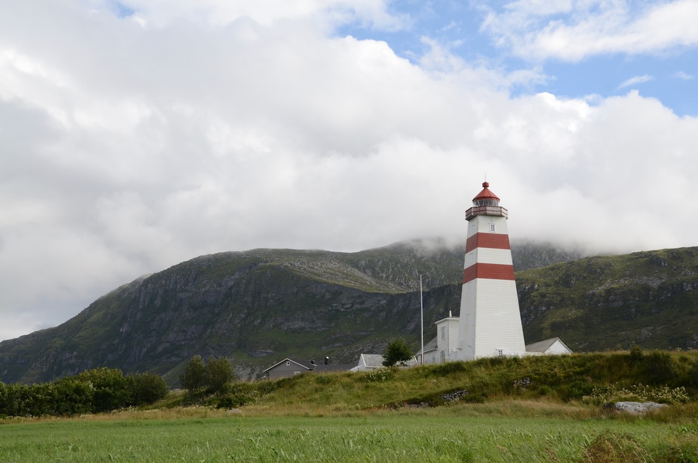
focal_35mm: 46
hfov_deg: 42.4
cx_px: 349
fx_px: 900
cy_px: 232
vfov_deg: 28.8
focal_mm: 31
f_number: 10
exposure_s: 1/400
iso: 200
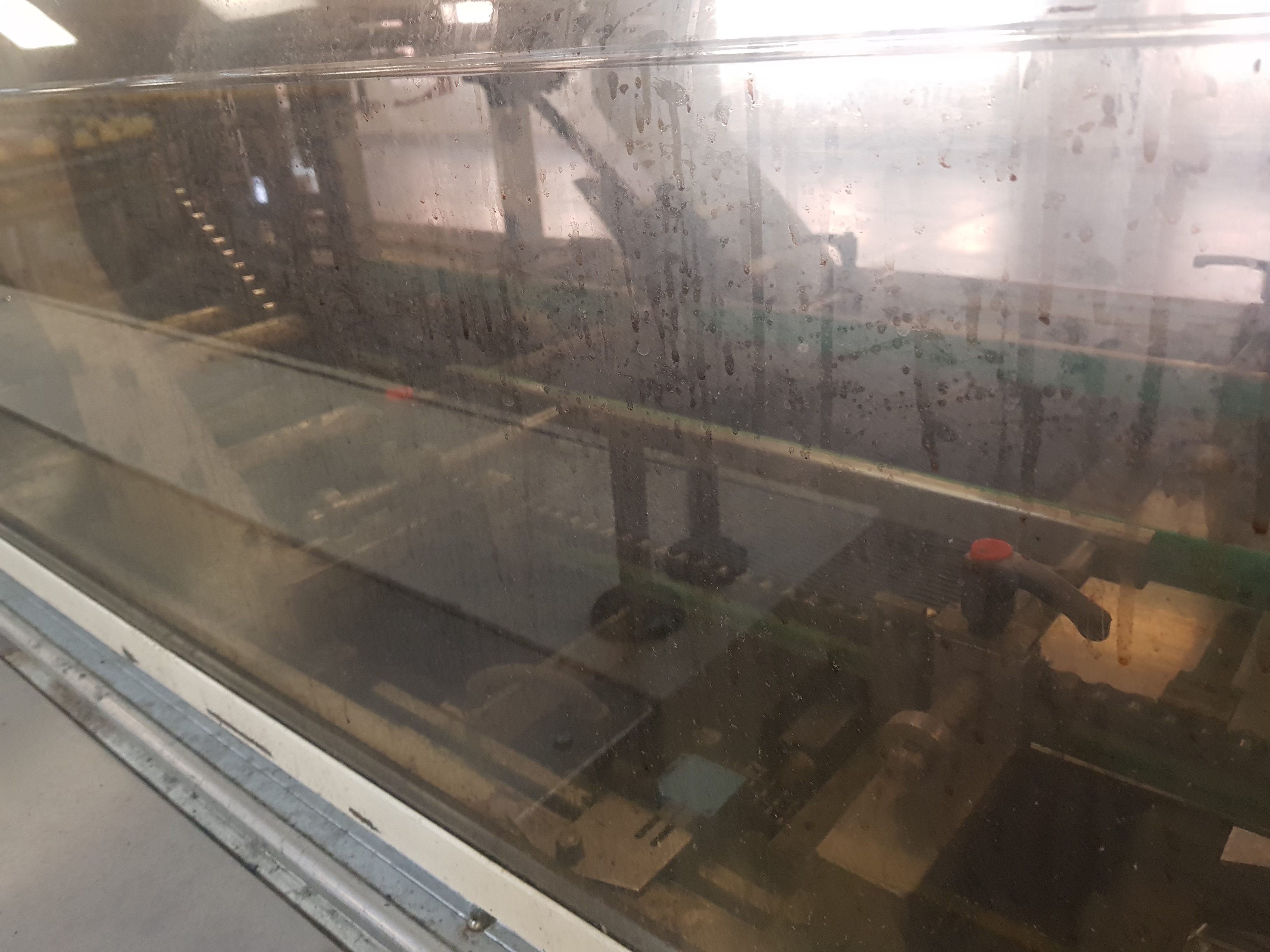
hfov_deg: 67.3
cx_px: 635
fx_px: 954
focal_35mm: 26
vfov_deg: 53.1
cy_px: 476
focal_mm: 4.3
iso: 250
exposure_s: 1/33
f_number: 1.7
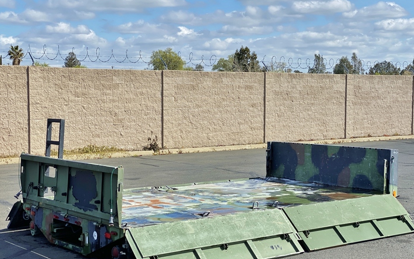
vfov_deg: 21.3
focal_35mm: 61
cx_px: 214
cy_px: 145
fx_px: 688
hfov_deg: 33.5
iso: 20
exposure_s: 1/1845
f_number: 2
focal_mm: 6
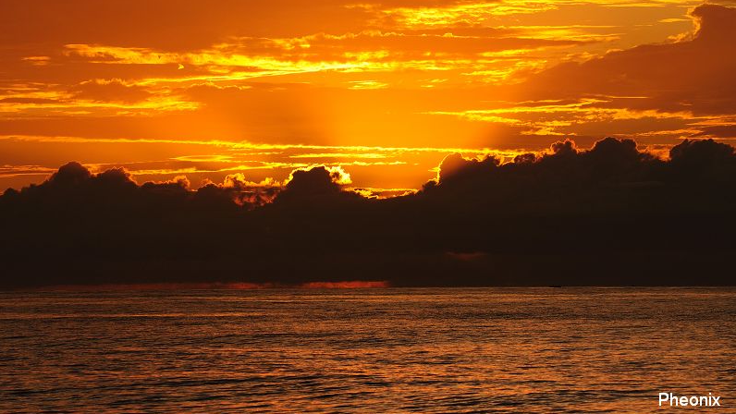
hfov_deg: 8.8
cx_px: 369
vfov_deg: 5.0
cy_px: 183
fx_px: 4773
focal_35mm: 245
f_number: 10
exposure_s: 1/400
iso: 200
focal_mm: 155
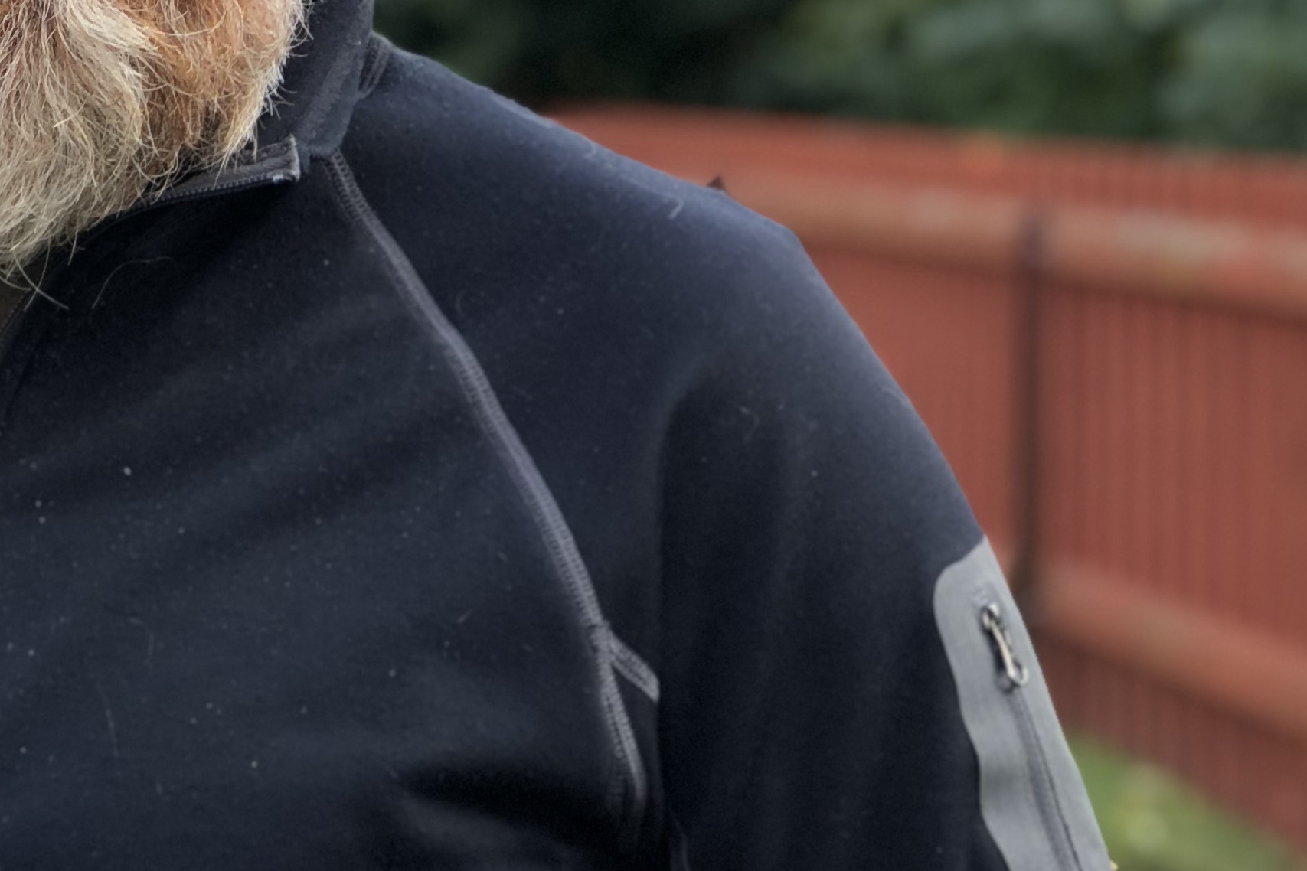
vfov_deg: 9.7
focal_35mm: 140
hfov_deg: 14.4
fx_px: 5082
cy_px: -193
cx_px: -56
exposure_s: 1/120
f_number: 2.8
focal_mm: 6.6
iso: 32
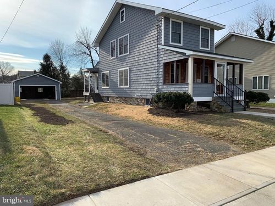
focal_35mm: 26
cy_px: 103
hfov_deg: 67.3
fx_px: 207
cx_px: 138
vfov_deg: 53.1
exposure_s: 1/1992
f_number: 1.8
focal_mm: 4.25
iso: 25
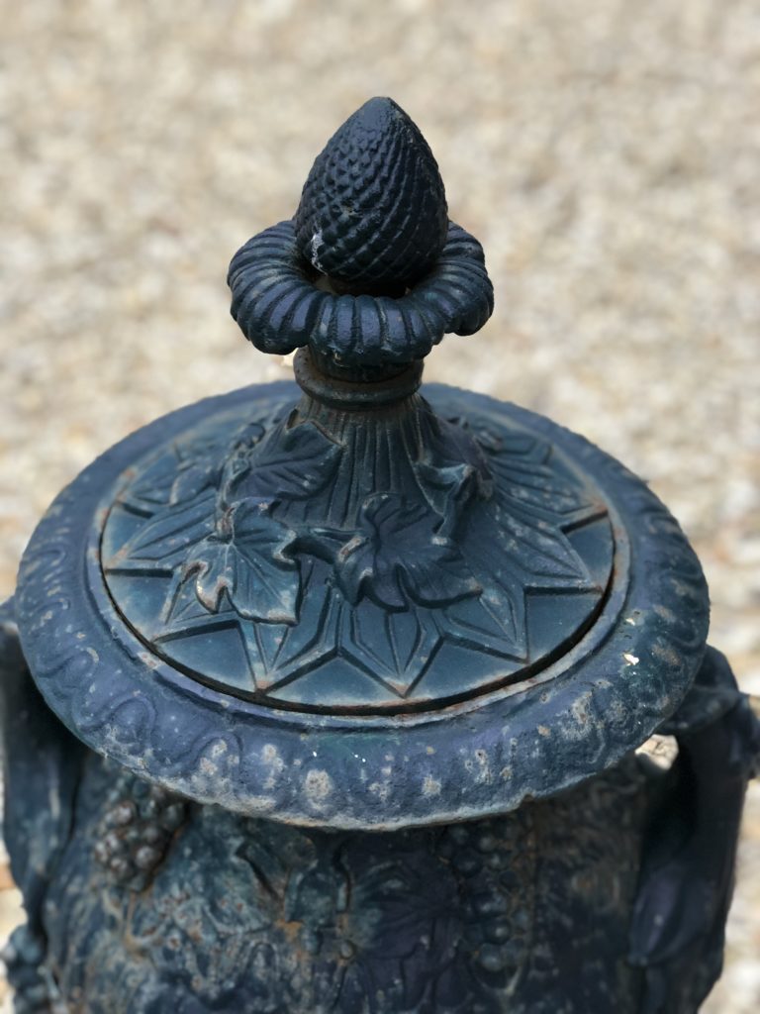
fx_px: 1522
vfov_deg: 36.8
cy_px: 507
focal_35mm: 52
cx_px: 380
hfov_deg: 28.0
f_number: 2.4
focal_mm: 6
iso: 125
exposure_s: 1/24
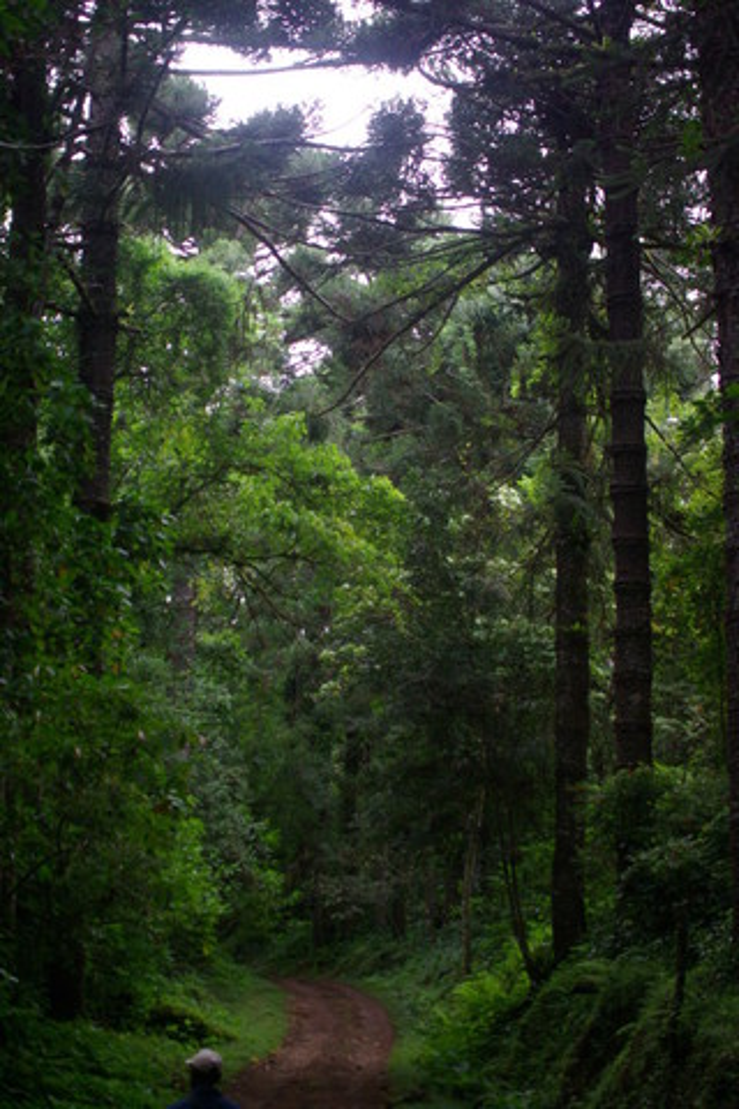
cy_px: 554
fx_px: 2309
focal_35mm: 75
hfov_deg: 18.2
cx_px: 370
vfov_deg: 27.0
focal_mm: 50
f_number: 4
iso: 400
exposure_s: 1/60
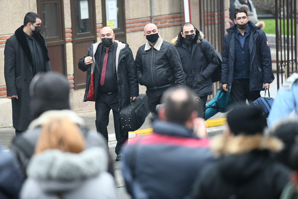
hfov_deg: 10.3
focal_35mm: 200
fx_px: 1655
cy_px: 100
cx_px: 149
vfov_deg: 6.9
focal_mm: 200
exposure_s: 1/320
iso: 1250
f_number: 3.5
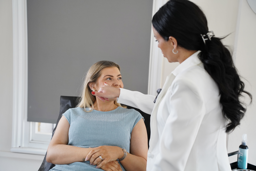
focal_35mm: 53
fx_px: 377
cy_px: 86
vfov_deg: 25.5
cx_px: 128
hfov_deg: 37.5
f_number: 3.5
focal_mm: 53
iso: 2000
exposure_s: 1/250
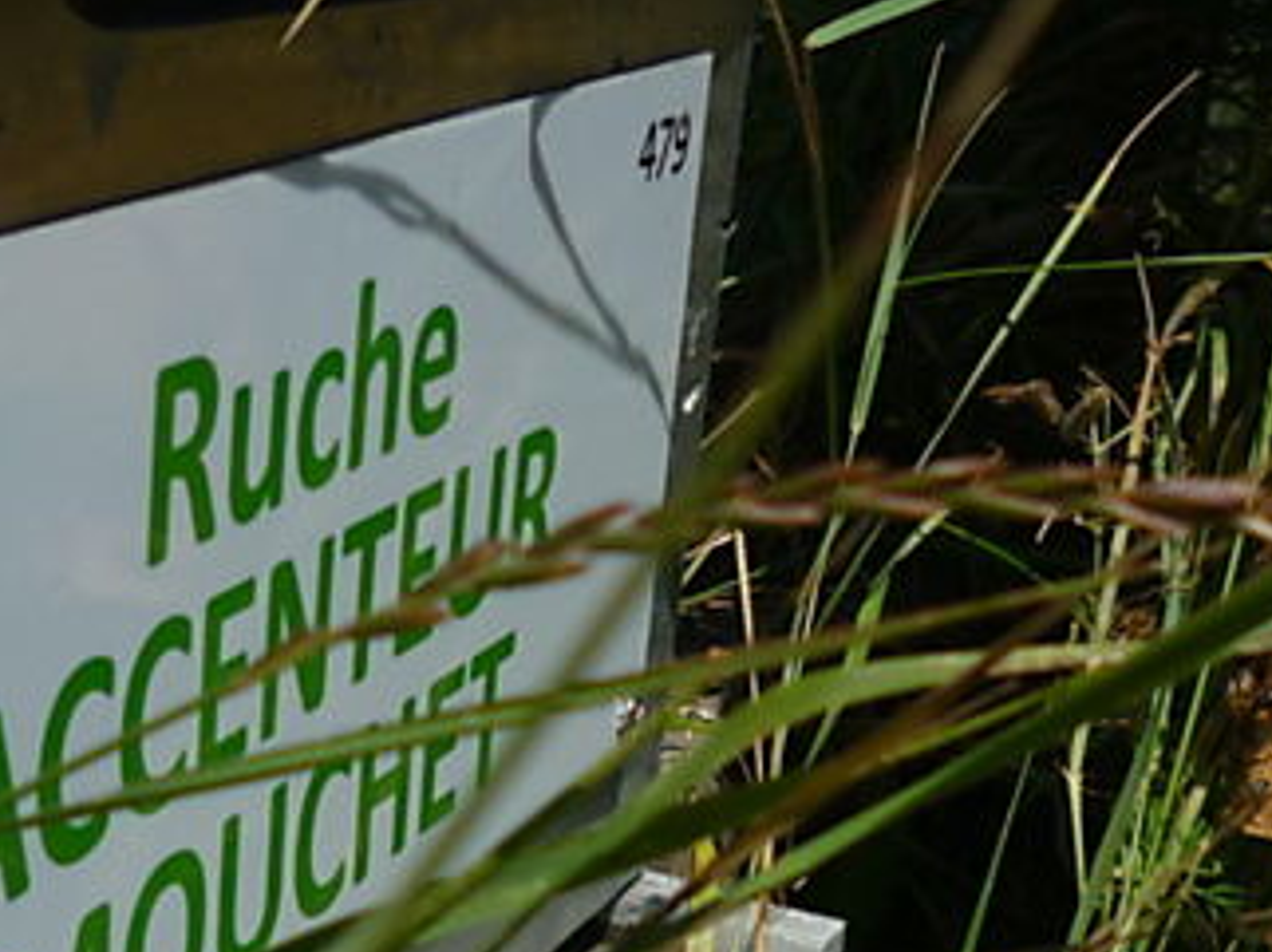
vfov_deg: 17.9
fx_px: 3011
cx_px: 691
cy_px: 703
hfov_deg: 23.8
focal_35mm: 82
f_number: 8
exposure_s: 1/400
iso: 80
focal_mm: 5.5
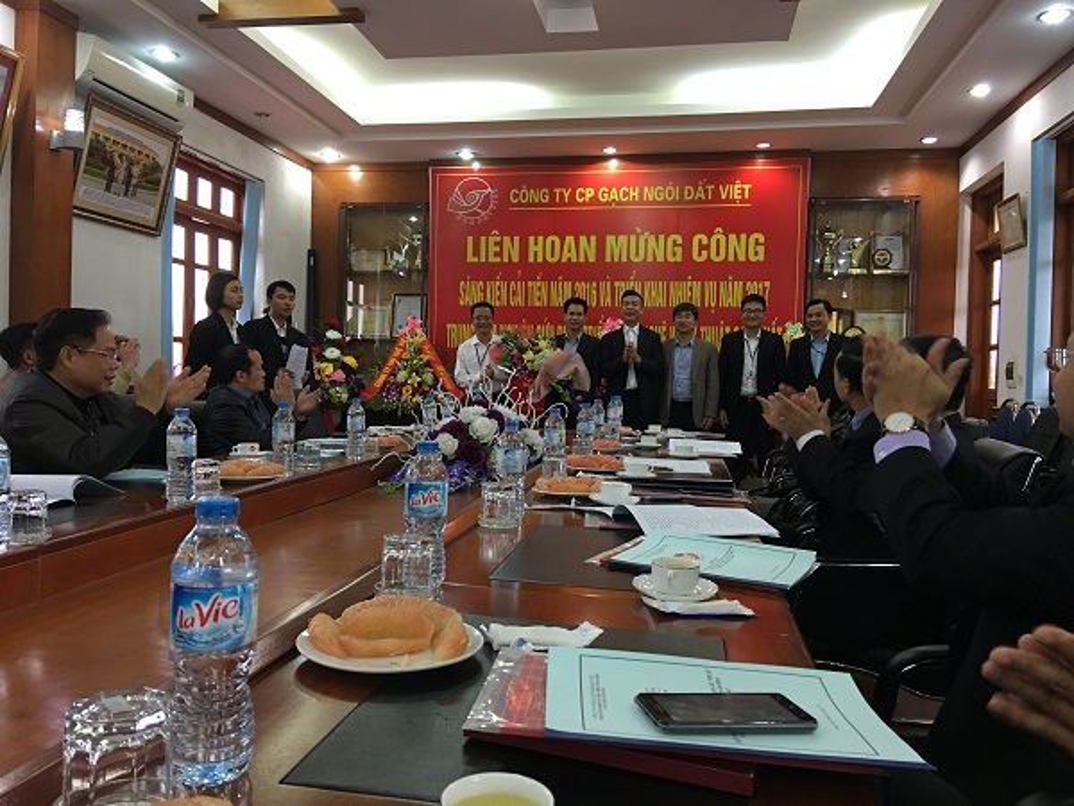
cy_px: 403
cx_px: 537
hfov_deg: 61.7
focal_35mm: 29
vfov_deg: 48.2
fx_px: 900
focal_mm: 4.15
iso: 80
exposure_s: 1/17
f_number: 2.2
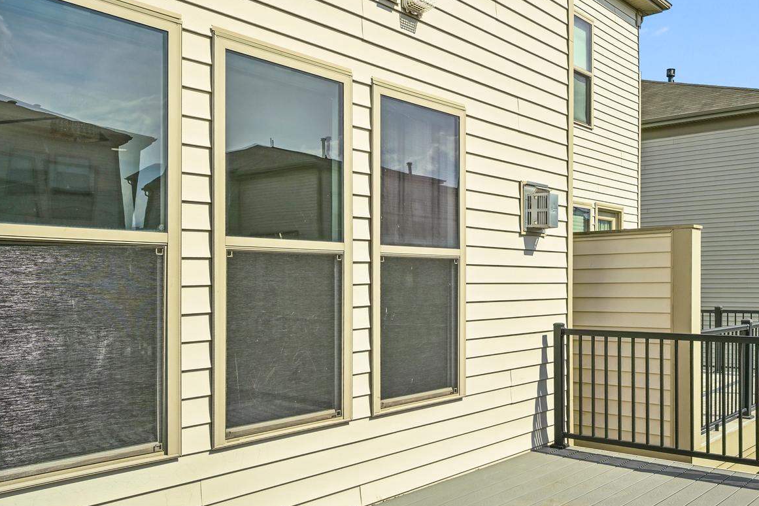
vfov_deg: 43.0
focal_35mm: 30
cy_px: 167
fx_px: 632
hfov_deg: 61.1
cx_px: 474
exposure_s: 1/800
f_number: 9
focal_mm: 17
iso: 320
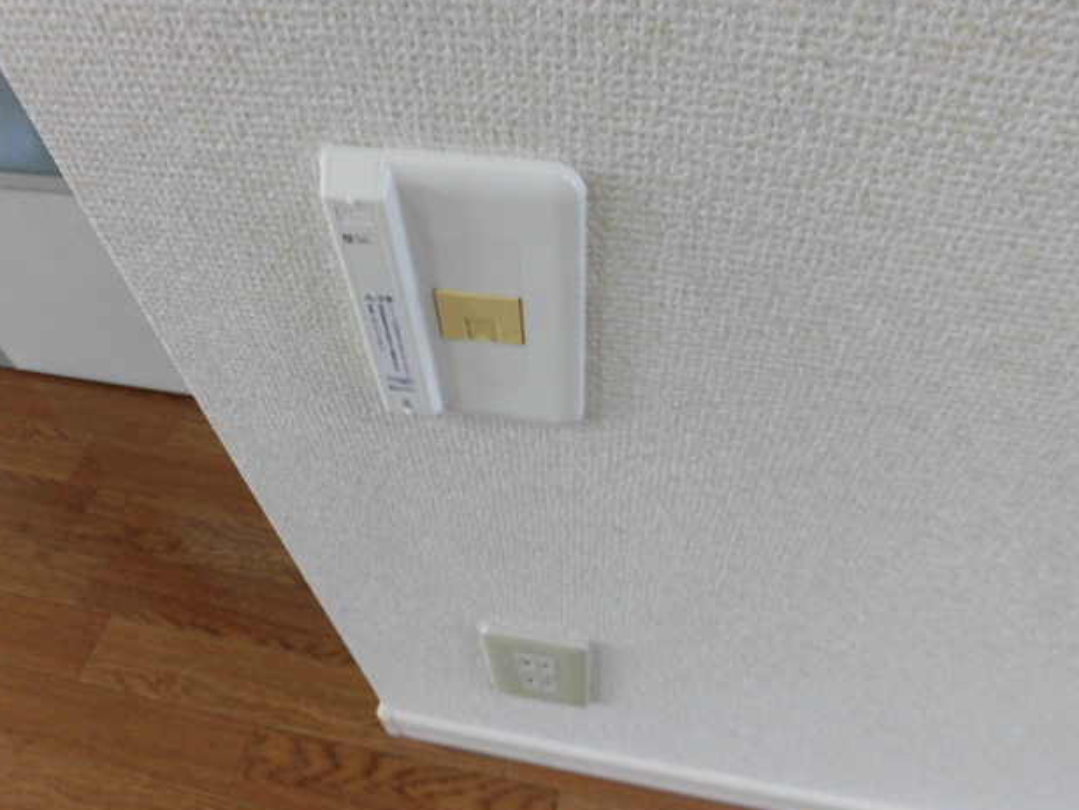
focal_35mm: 25
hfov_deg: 69.4
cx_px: 547
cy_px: 415
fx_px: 780
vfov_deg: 54.9
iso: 160
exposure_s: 1/60
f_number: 3.1
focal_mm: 4.3
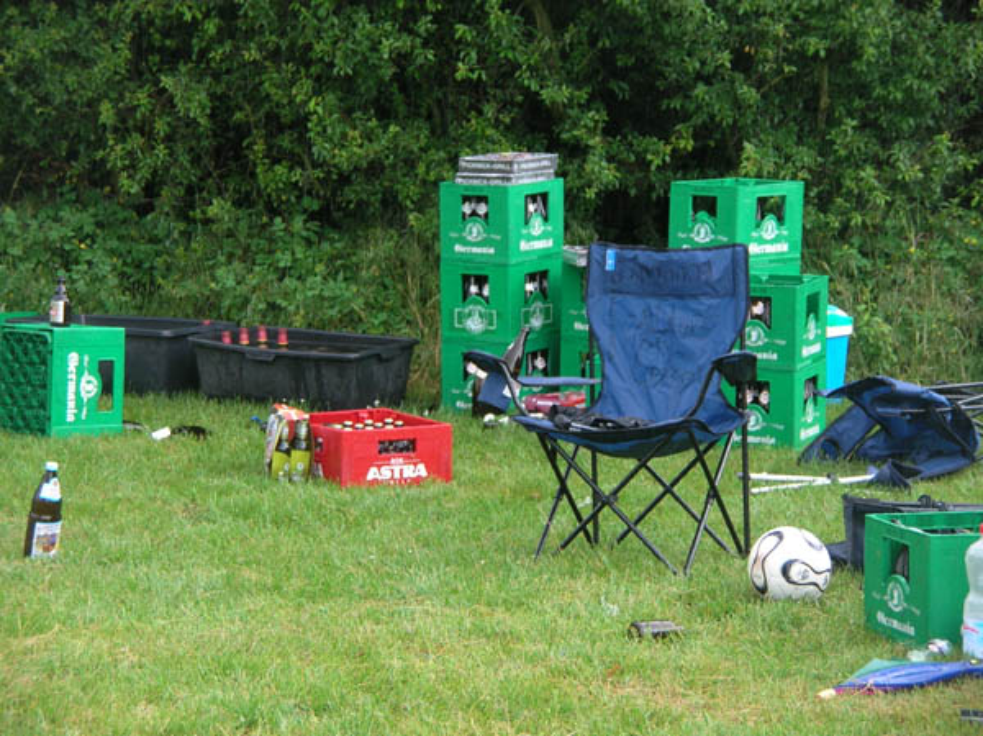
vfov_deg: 10.5
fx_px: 4001
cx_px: 492
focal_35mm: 141
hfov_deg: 14.0
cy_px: 368
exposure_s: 1/73.5
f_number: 3.7
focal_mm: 23.3
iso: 50
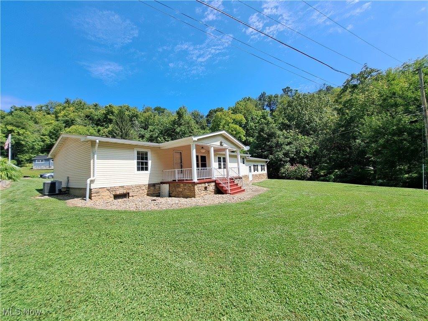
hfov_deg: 106.2
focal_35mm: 13
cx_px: 214
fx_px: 161
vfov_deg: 89.9
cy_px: 160
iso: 50
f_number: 2.2
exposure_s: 1/985
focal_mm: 1.74
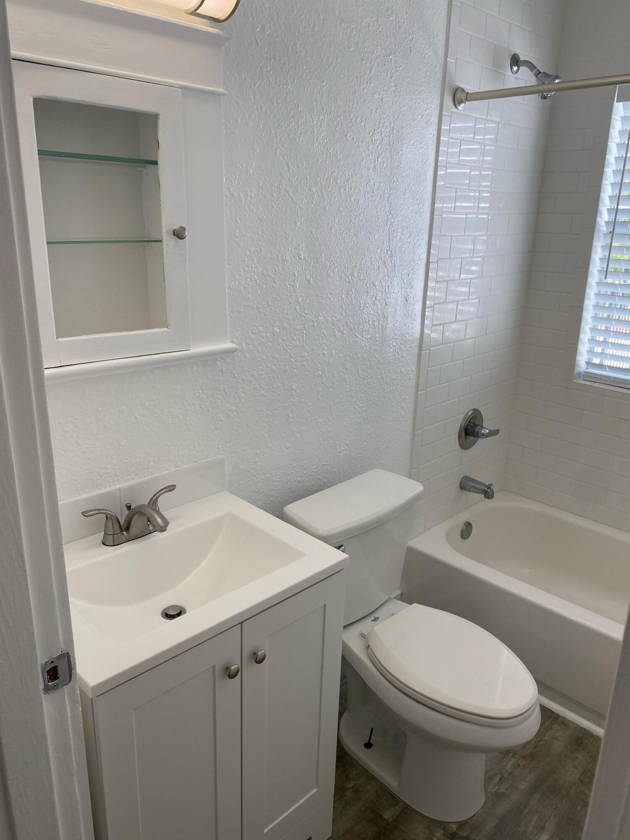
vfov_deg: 67.3
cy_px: 420
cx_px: 315
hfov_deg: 53.1
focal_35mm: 26
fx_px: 631
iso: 32
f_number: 1.8
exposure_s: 1/249
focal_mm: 4.25
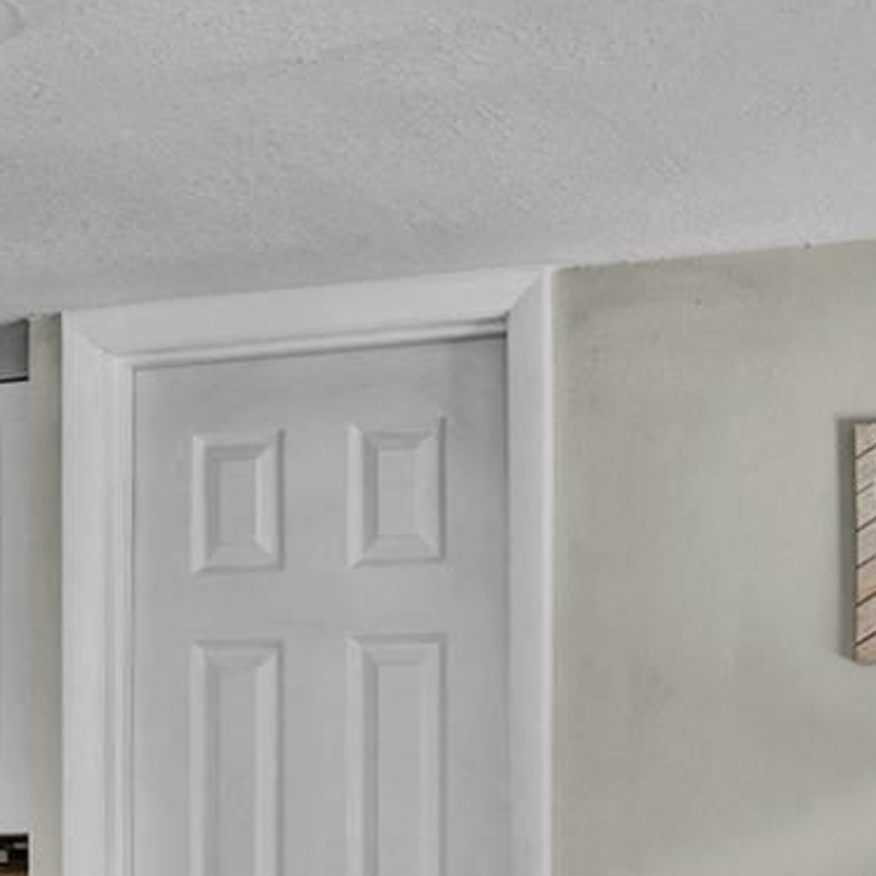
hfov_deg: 23.6
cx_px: 325
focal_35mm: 73
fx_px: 2090
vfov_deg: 22.5
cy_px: 923
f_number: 8
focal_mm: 20
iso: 800
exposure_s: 1/60
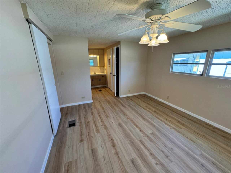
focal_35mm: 14
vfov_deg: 85.7
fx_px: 93
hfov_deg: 102.1
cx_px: 116
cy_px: 86
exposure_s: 1/120
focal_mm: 2.22
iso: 200
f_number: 2.2
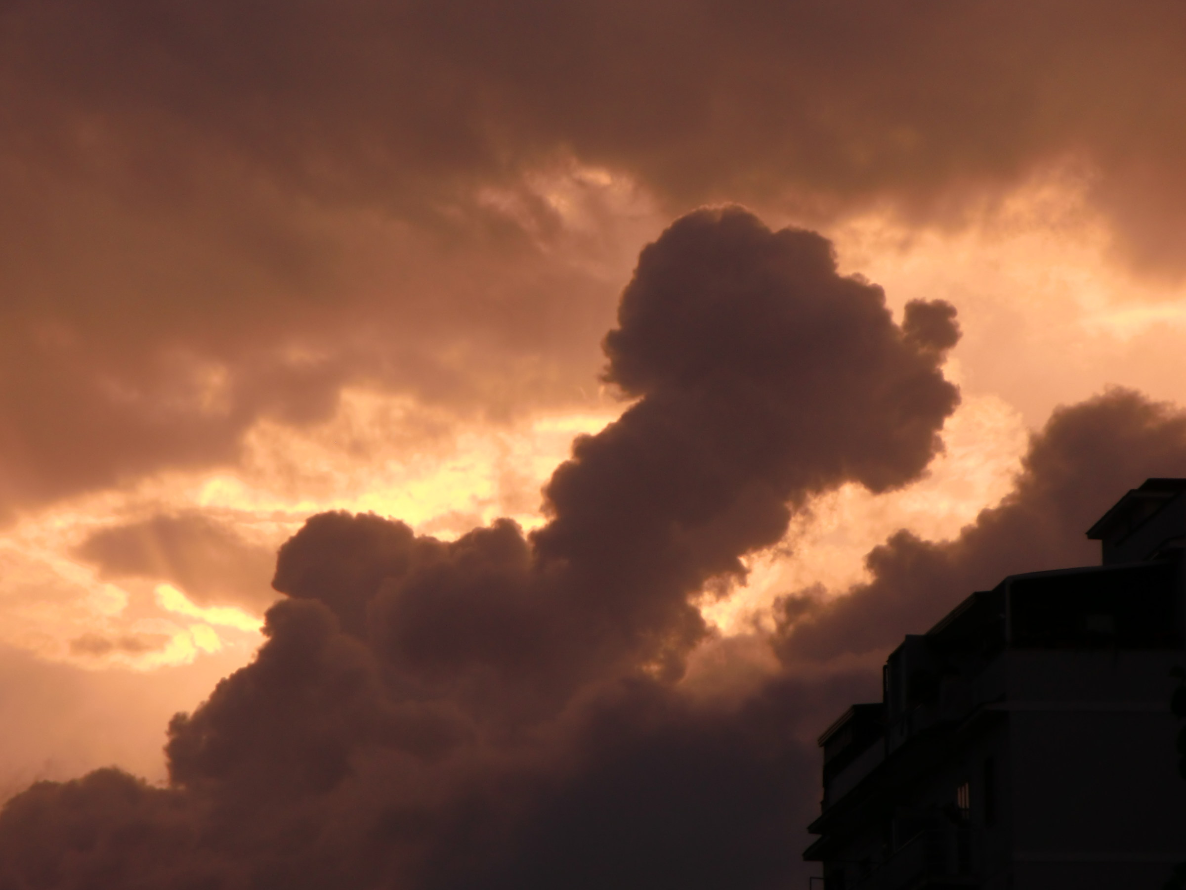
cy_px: 445
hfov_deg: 8.2
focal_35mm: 240
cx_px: 593
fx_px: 8223
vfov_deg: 6.2
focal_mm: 43
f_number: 5.8
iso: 64
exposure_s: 1/320
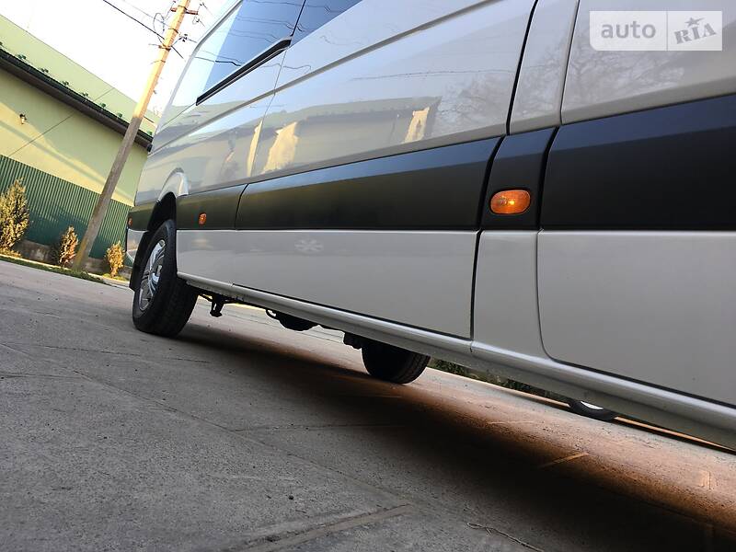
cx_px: 368
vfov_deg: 48.2
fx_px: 617
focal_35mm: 29
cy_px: 276
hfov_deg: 61.7
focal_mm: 4.2
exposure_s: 1/134
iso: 25
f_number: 2.2
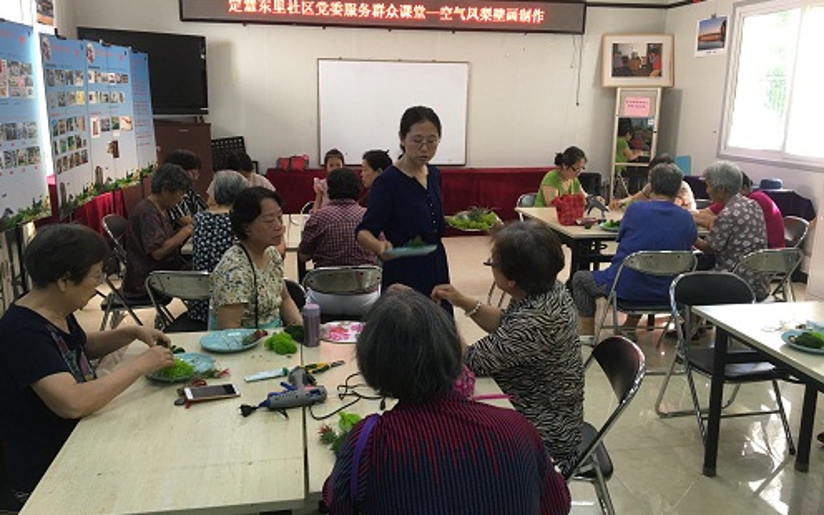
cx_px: 414
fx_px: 696
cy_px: 258
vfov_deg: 40.6
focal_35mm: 31
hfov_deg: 61.2
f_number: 2.2
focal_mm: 4.15
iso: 125
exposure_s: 1/33
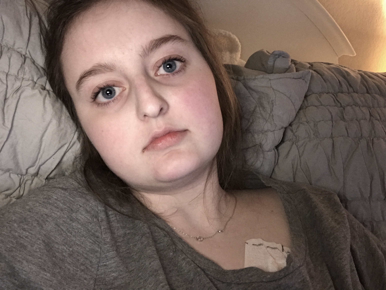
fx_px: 357
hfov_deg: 56.8
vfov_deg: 44.2
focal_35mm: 32
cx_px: 193
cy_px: 145
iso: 200
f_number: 2.2
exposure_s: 1/20
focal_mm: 2.87
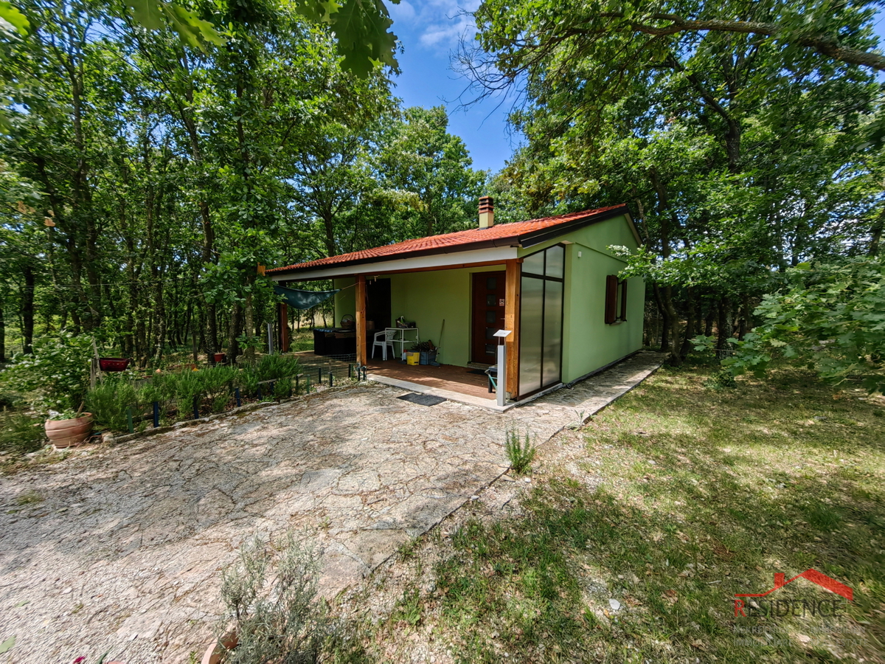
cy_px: 332
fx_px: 332
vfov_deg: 89.9
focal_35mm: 13
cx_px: 442
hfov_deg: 106.2
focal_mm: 1.76
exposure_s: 1/835
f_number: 2.2
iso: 50
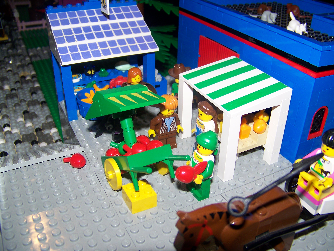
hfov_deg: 51.4
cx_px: 167
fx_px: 347
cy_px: 126
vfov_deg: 39.7
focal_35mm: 36
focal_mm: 5.85
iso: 64
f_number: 2.8
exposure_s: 1/30
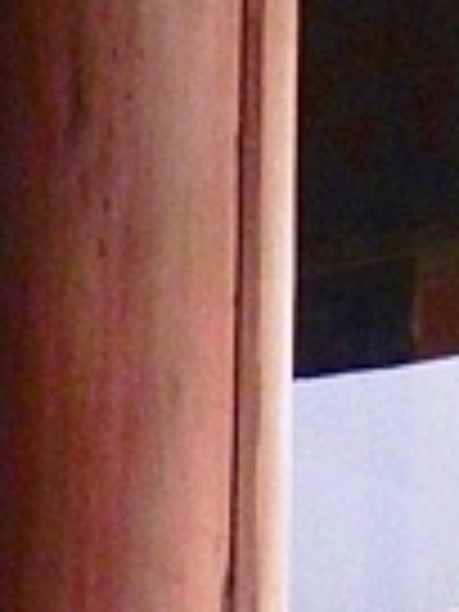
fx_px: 2935
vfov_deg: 10.7
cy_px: 1318
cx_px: 814
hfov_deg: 8.6
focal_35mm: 166
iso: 800
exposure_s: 1/470
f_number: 7.1
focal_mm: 6.6
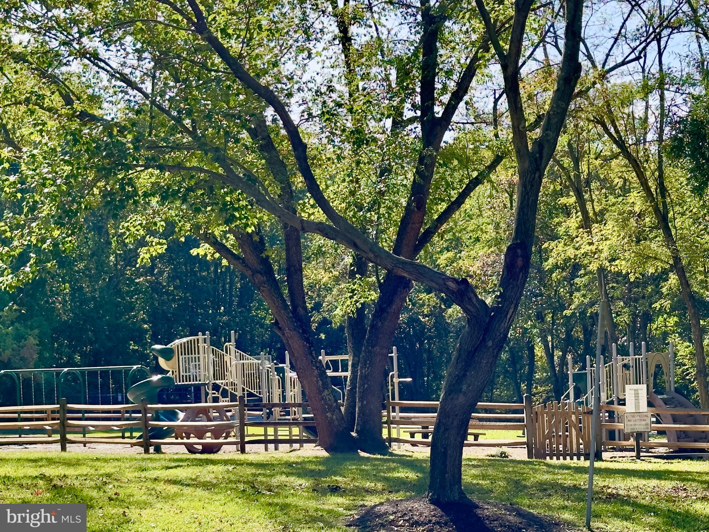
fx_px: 983
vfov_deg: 30.3
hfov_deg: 39.7
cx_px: 354
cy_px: 266
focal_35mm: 48
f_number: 1.78
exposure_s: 1/1171
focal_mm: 6.86
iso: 64
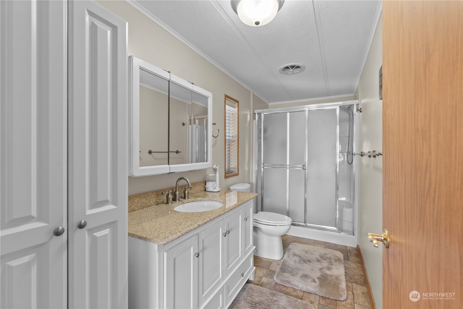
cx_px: 232
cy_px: 154
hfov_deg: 100.4
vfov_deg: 77.4
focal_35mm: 15
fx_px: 193
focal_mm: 15
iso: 200
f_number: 8
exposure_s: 1/1.67
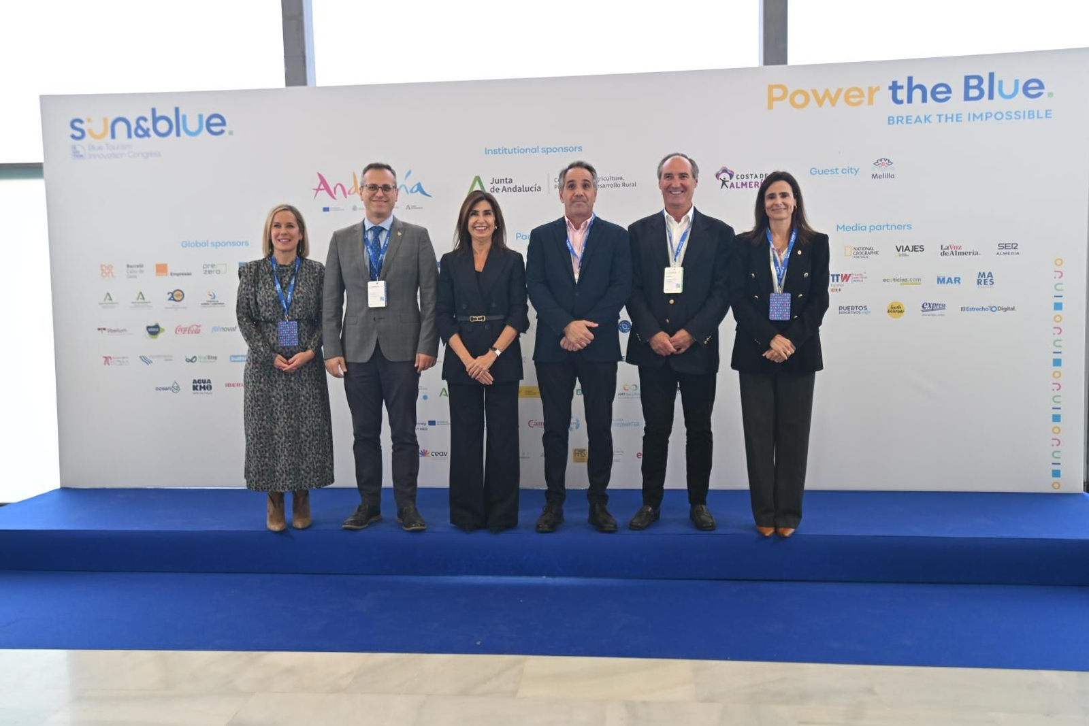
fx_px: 908
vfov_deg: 43.6
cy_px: 363
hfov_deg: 61.9
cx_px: 544
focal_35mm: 30
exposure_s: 1/250
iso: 640
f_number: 2.8
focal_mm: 30
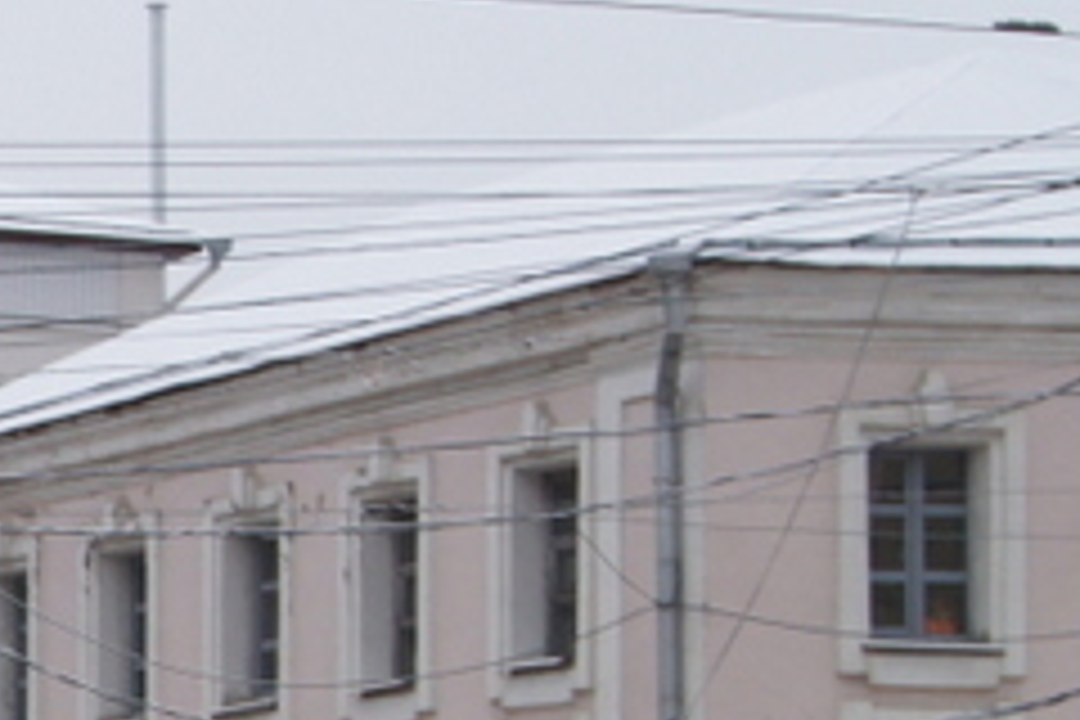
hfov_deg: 10.9
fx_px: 5370
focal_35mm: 179
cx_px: -752
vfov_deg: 7.6
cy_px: 700
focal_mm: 28
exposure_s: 1/60
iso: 400
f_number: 9
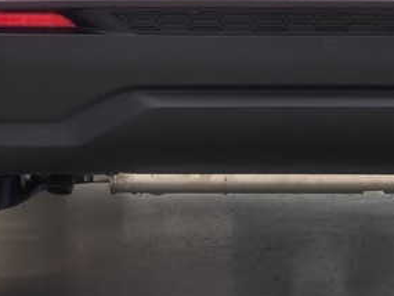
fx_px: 3393
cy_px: -57
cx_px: 337
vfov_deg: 5.0
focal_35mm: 298
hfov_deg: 6.6
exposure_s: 1/100
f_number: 1.6
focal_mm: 5.4
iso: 100
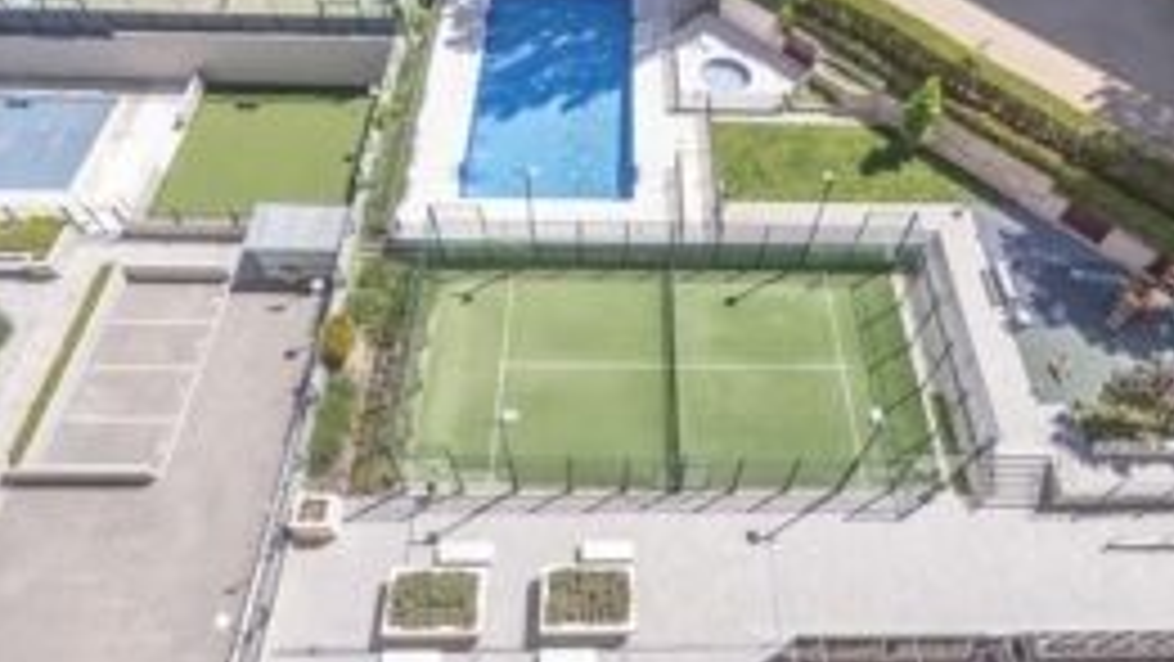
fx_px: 996
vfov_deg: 36.3
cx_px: 648
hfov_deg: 60.9
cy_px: 216
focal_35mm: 32
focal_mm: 19
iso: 100
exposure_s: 1/100
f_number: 10
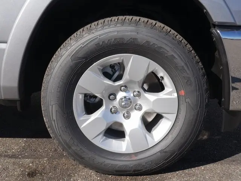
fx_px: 293
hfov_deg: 44.8
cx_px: 120
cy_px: 90
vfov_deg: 34.4
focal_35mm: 42
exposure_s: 1/60
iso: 250
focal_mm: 21
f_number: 20
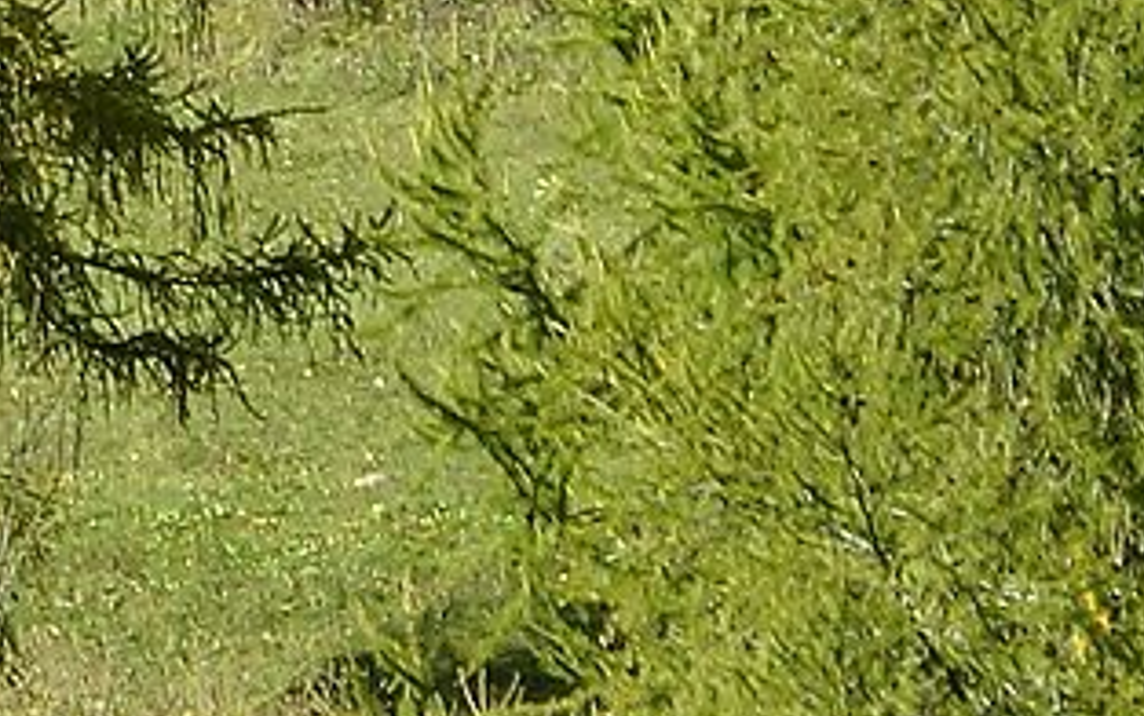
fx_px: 29229
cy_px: -1395
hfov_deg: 2.2
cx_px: -2094
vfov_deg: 1.4
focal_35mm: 937
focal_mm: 80
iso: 100
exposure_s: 1/250
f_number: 6.3
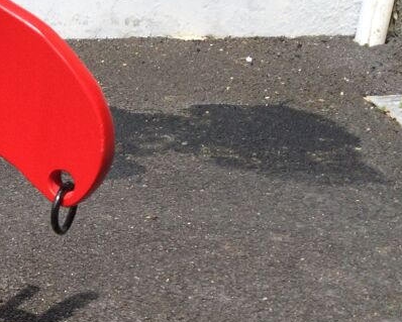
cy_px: 244
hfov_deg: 23.2
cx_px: -62
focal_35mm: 76
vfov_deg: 20.0
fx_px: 905
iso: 25
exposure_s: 1/1812
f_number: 2.4
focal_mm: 3.3
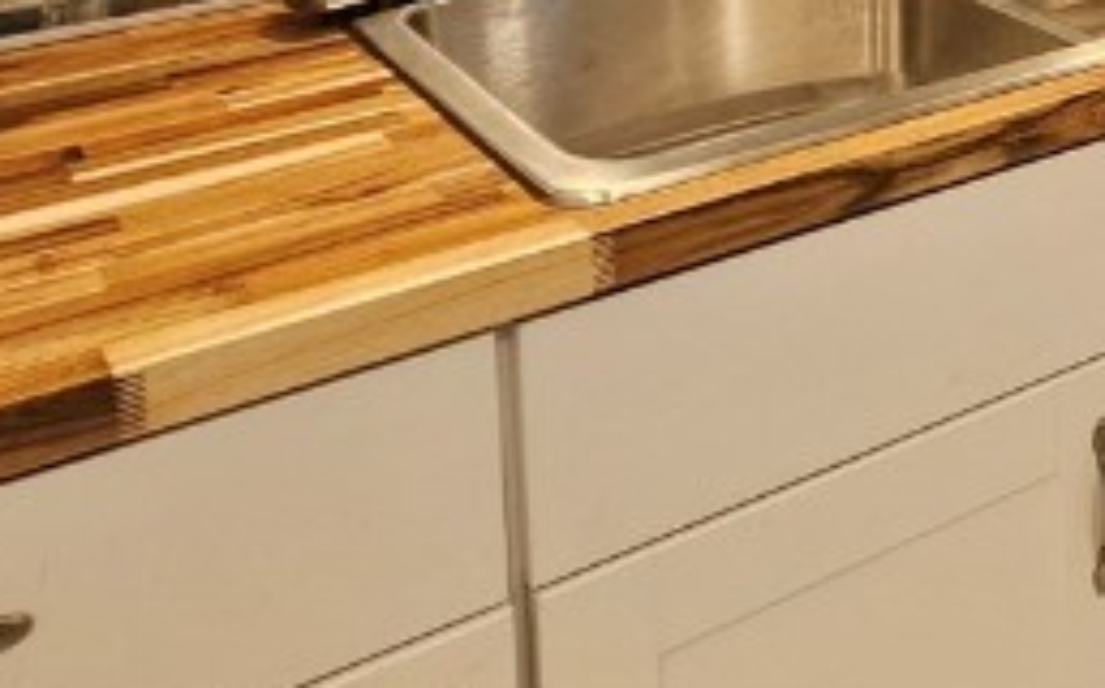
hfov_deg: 29.9
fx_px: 1655
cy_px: -314
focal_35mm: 55
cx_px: 1415
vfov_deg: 20.5
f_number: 2.2
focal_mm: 2.2
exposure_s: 1/60
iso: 100
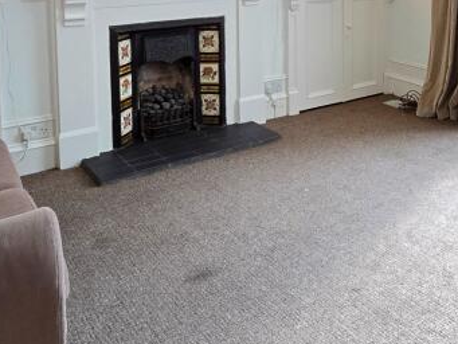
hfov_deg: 45.9
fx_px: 516
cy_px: -24
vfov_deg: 32.8
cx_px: 353
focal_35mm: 39
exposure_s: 1/50
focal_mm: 2.2
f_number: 2.2
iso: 250
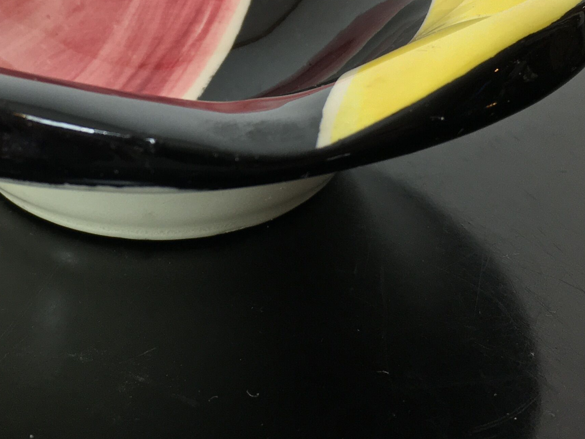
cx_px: 143
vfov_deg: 21.3
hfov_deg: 28.1
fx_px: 1149
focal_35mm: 68
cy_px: 85
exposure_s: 1/33
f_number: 2.2
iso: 50
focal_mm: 4.15
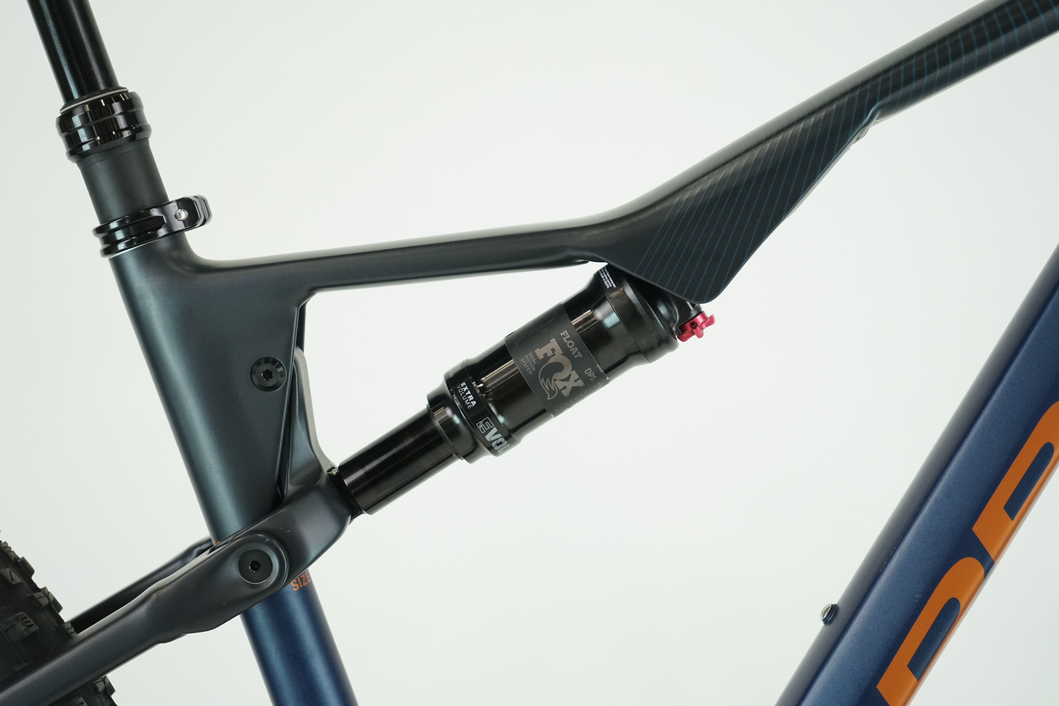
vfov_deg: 19.5
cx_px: 530
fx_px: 2059
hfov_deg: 28.8
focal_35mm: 70
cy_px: 353
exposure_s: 1/200
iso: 1600
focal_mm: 70
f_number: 5.6
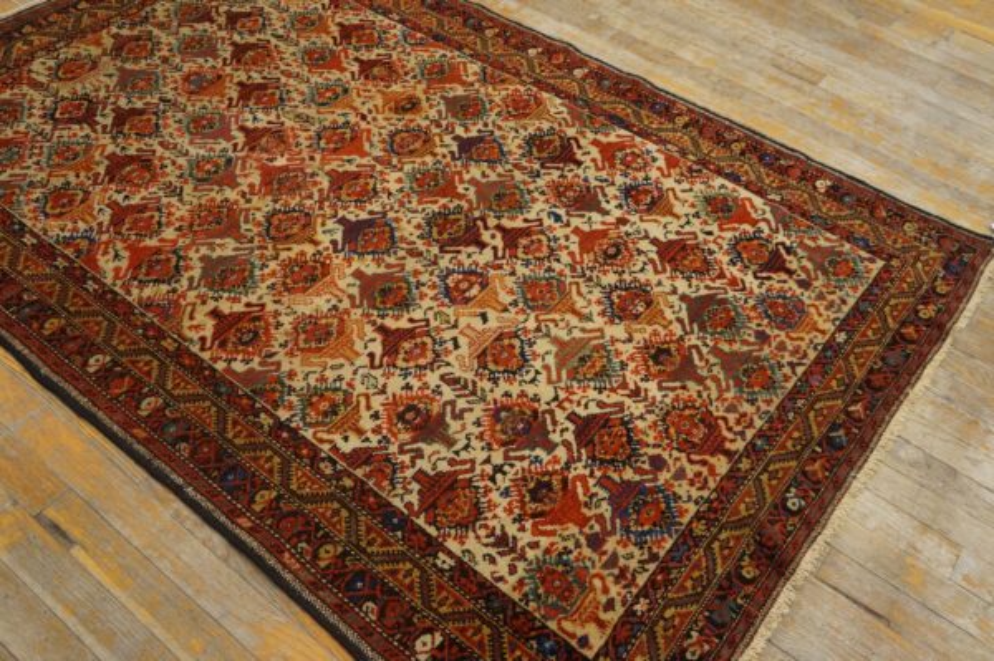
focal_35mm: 30
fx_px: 828
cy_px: 330
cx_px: 497
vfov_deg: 43.5
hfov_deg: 62.0
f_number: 4
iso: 1000
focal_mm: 20
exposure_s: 1/60
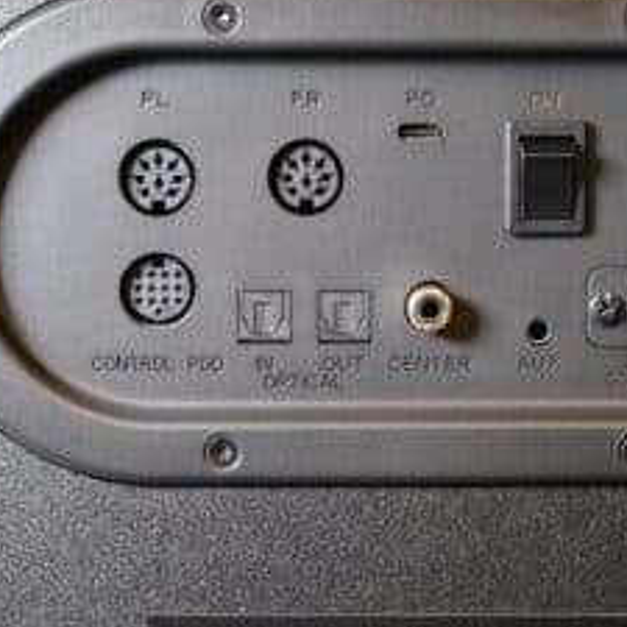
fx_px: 2418
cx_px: 368
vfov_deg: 14.8
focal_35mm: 118
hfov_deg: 14.8
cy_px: 320
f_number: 8
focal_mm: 53.3
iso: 1600
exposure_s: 1/9
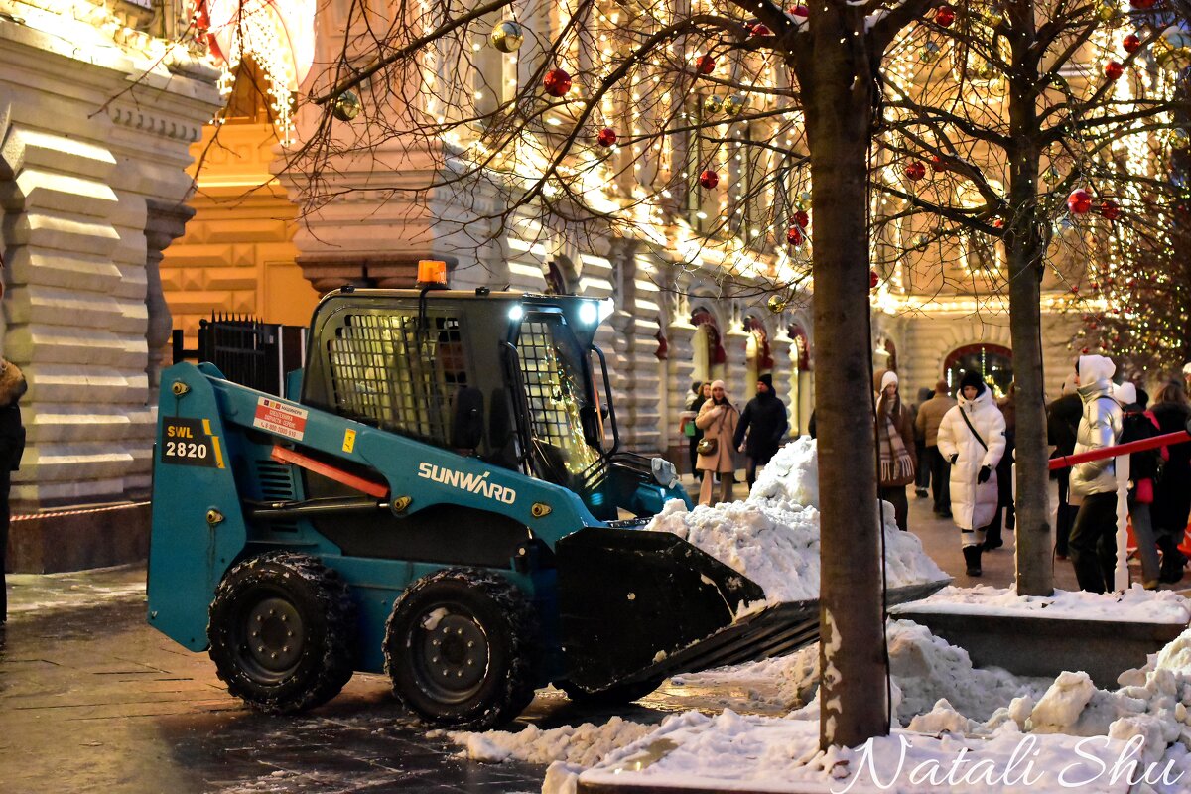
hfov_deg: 27.0
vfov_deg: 18.2
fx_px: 2481
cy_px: 397
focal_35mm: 75
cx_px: 596
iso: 12800
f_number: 3.5
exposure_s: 1/500
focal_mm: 50
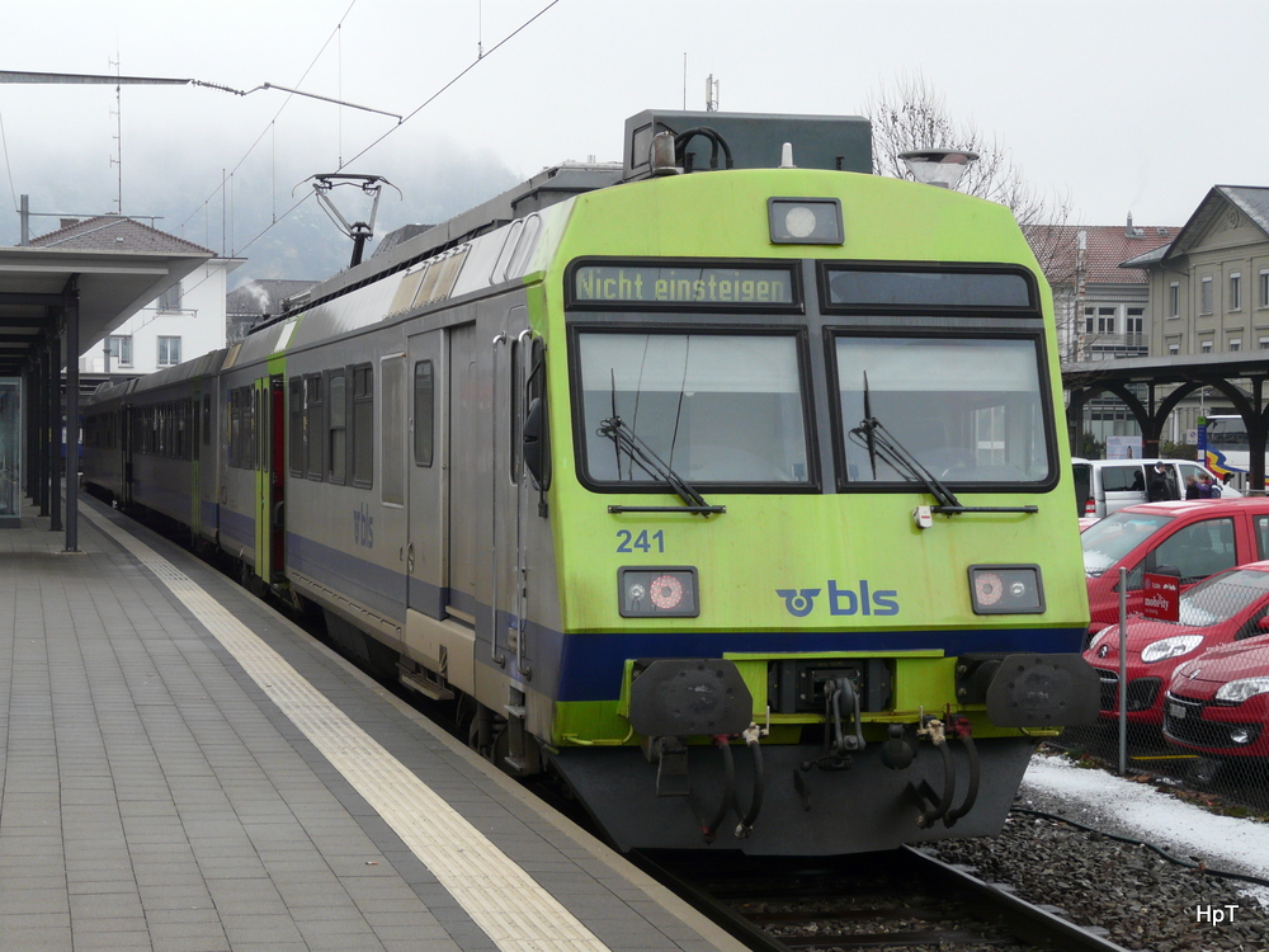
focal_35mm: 69
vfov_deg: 21.3
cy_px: 476
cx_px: 634
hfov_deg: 28.2
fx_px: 2529
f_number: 4
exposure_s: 1/200
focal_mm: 11.4
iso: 125
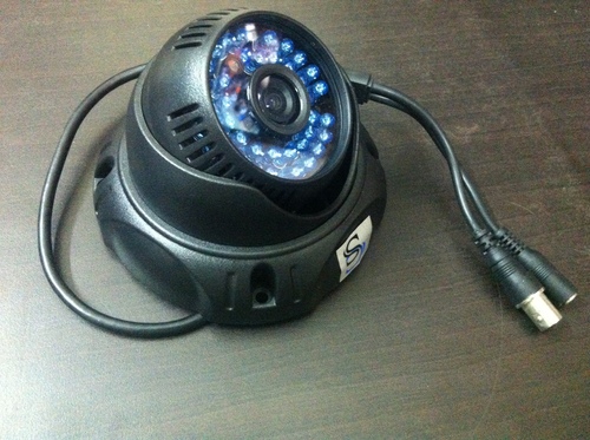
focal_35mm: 35
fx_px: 595
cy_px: 220
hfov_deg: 52.7
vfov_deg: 40.6
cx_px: 295
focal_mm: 3.85
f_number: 2.8
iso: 1000
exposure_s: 1/15
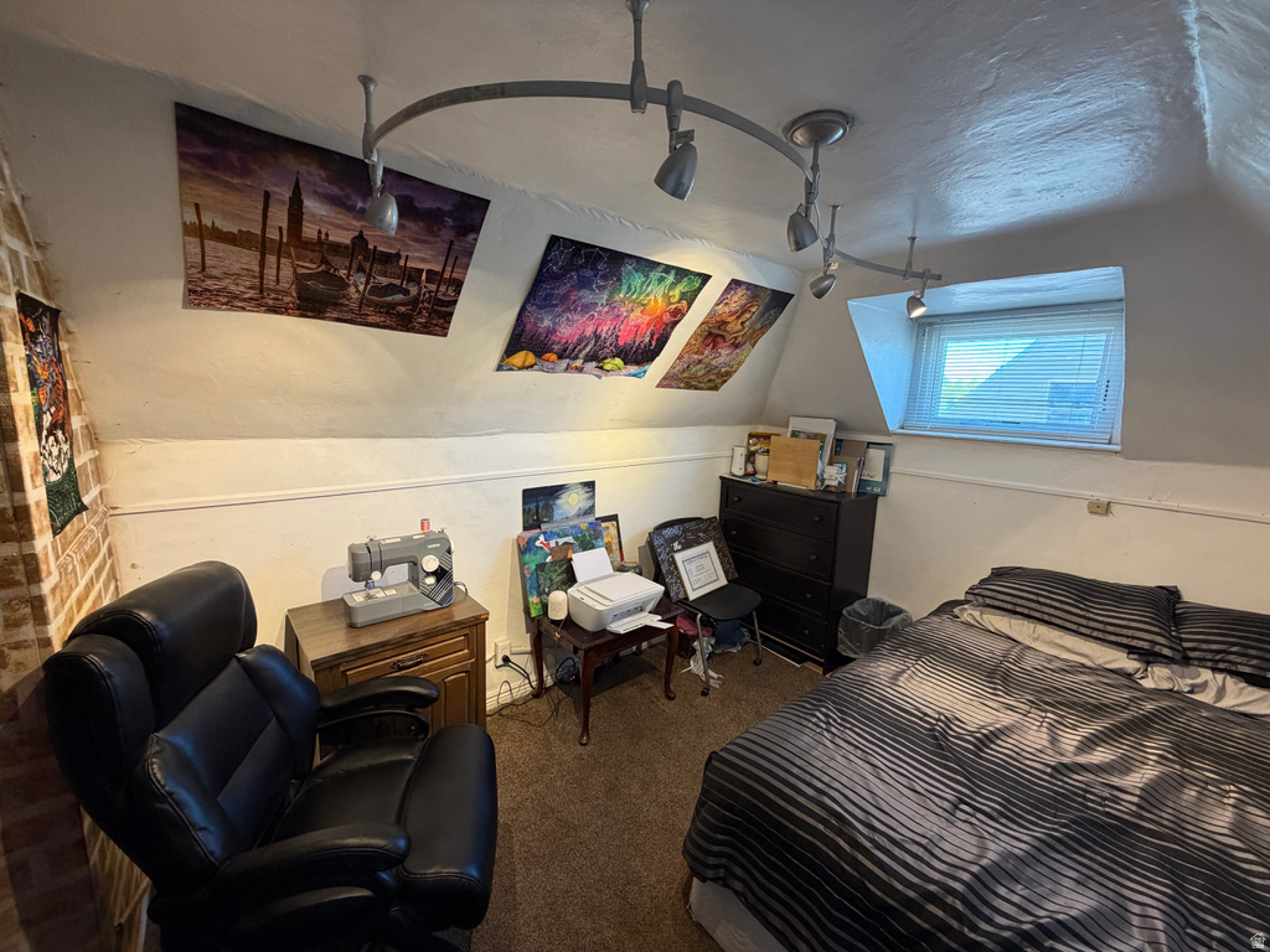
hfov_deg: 102.1
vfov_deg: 85.7
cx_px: 635
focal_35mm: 14
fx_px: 514
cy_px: 476
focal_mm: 2.22
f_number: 2.2
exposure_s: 1/60
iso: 250
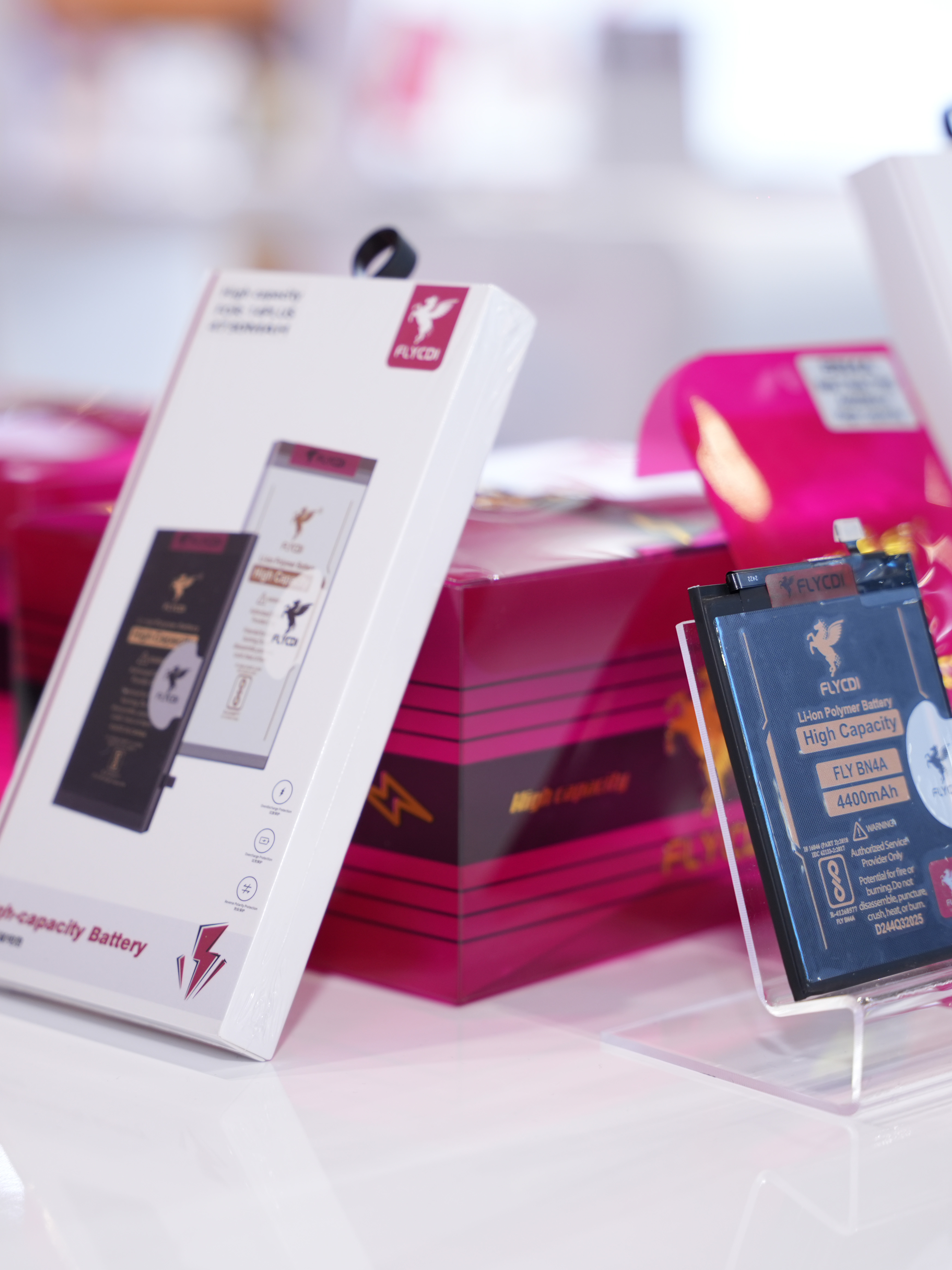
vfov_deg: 22.2
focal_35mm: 88
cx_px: 413
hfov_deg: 16.7
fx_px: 3233
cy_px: 632
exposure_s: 1/160
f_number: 2.8
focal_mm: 60.8
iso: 320
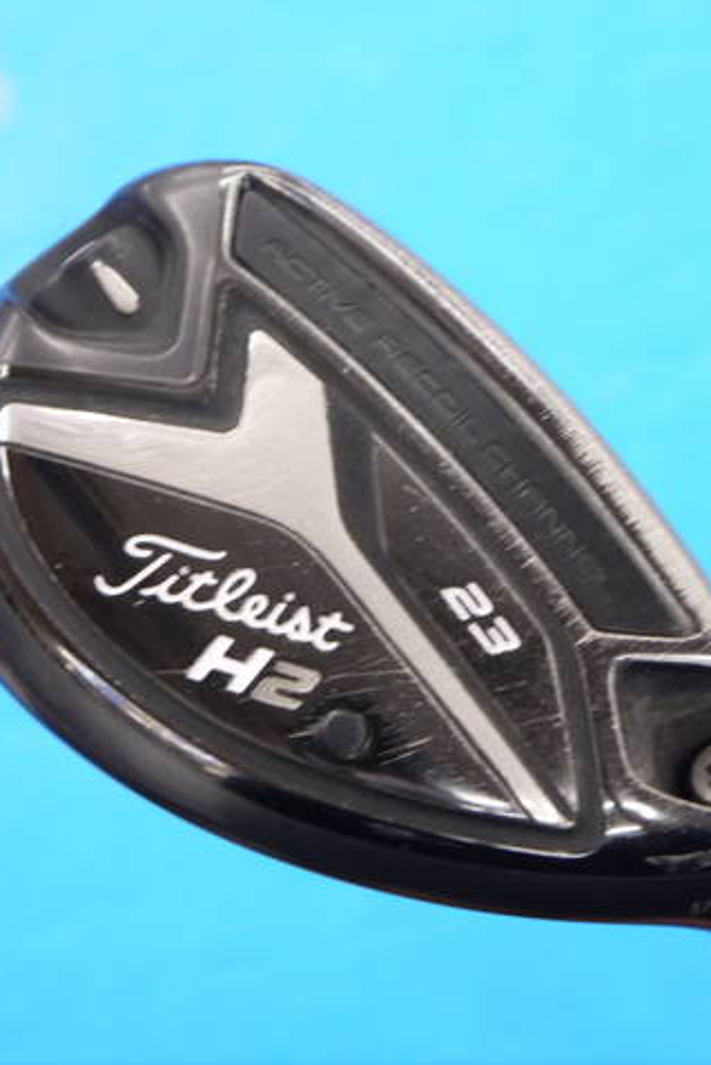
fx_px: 3463
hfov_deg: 11.7
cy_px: 532
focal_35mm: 117
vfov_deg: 17.5
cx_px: 361
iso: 800
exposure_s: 1/60
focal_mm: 42
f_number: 5.6
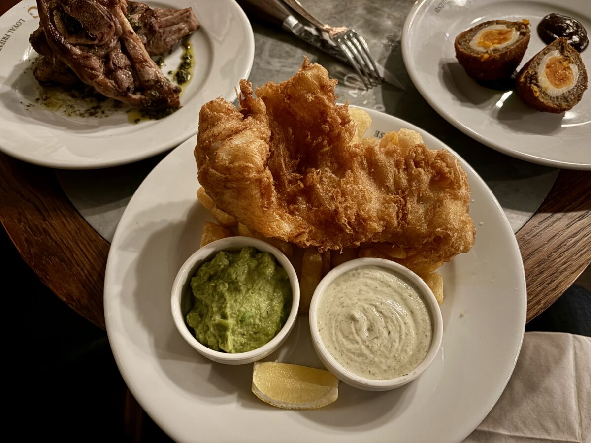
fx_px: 444
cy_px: 222
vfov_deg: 53.1
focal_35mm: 26
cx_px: 296
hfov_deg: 67.3
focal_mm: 5.96
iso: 640
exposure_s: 1/11
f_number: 1.6
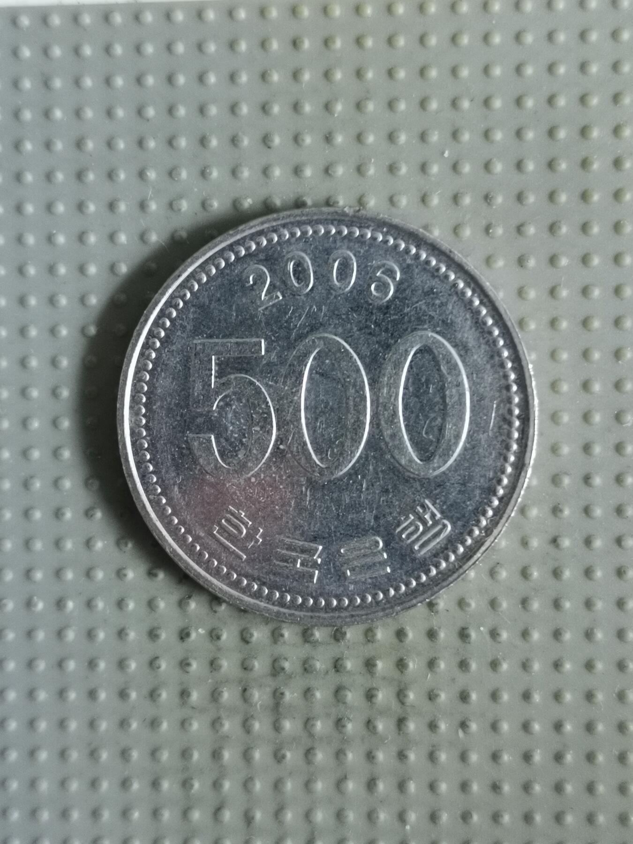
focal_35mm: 52
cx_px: 316
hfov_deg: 28.0
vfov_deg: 36.8
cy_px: 422
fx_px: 1268
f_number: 1.8
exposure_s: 1/25.7
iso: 500
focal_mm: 4.75
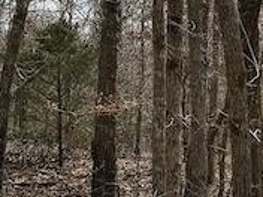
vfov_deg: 10.9
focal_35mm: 136
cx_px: 397
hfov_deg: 13.6
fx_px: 1033
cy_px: 97
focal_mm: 6.76
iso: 100
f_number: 1.78
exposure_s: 1/5319
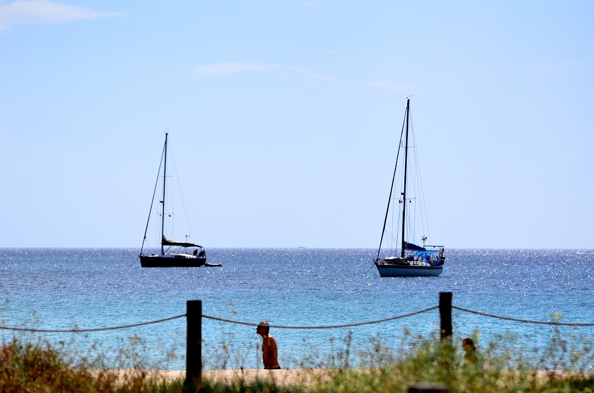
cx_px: 297
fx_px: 2765
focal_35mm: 168
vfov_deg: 8.1
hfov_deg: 12.3
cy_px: 196
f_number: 4.8
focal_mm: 112
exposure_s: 1/8000
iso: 560
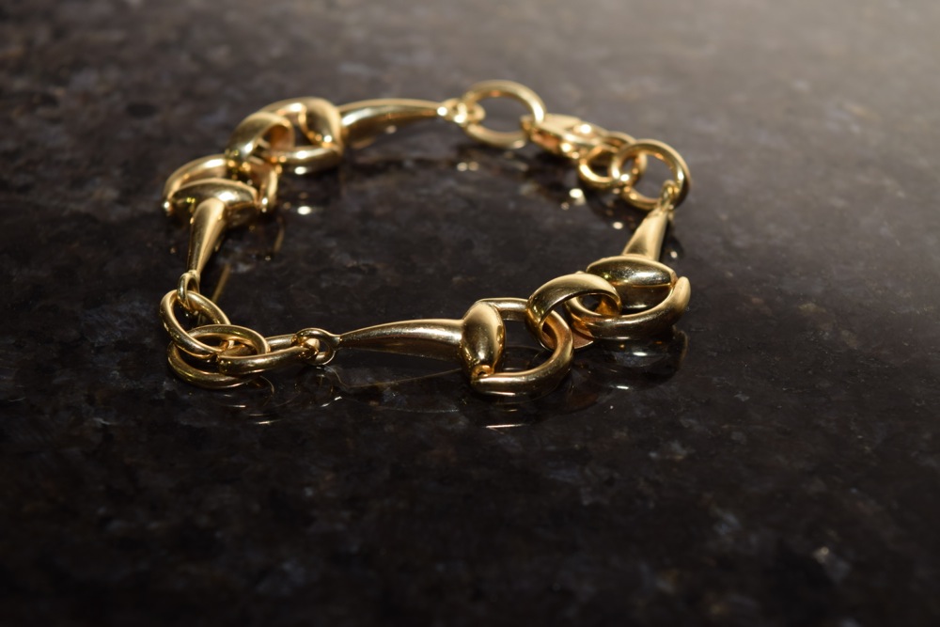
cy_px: 314
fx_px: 2154
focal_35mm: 82
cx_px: 470
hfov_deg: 24.6
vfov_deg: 16.6
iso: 100
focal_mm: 55
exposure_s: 1/60
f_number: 8
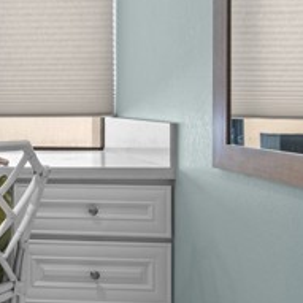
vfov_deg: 29.8
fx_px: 564
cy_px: 99
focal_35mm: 57
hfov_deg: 23.6
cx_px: -159
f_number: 9
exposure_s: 1/13
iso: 640
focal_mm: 20
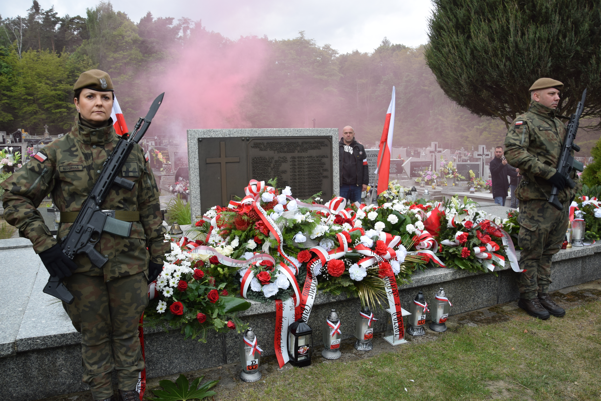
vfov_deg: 48.0
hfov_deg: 67.4
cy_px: 200
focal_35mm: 27
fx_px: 451
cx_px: 300
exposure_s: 1/250
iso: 220
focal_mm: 18
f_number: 8
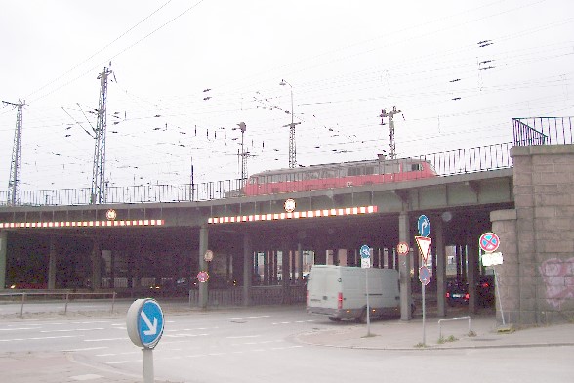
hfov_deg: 55.8
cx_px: 287
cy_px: 192
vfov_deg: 38.9
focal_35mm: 34
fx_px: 542
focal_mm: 5.6
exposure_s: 1/125
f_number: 2.7
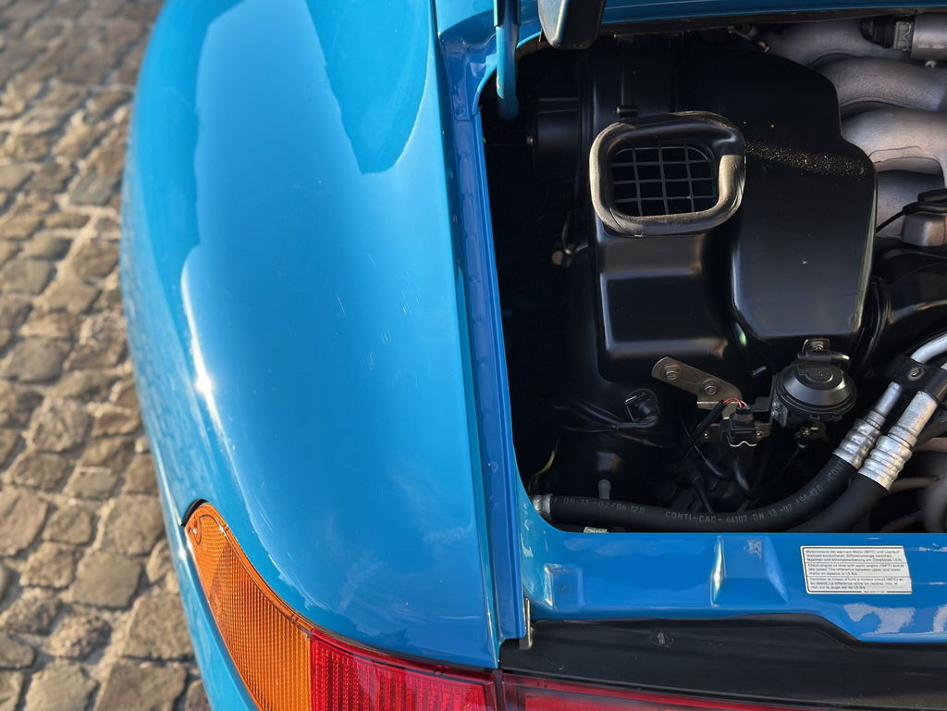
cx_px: 474
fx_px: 1313
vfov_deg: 30.3
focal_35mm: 48
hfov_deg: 39.7
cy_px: 356
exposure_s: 1/642
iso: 80
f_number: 1.78
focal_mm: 6.86
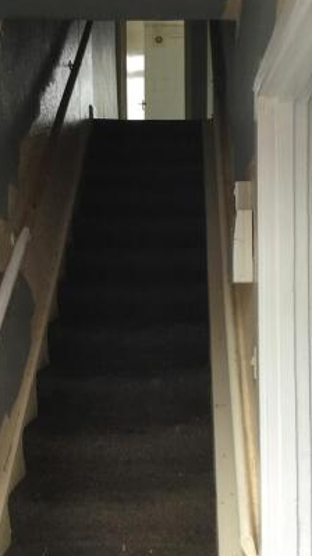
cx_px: 191
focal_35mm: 37
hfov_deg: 31.8
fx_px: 545
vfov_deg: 54.0
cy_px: 285
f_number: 2.4
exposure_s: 1/33
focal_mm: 3.3
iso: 50
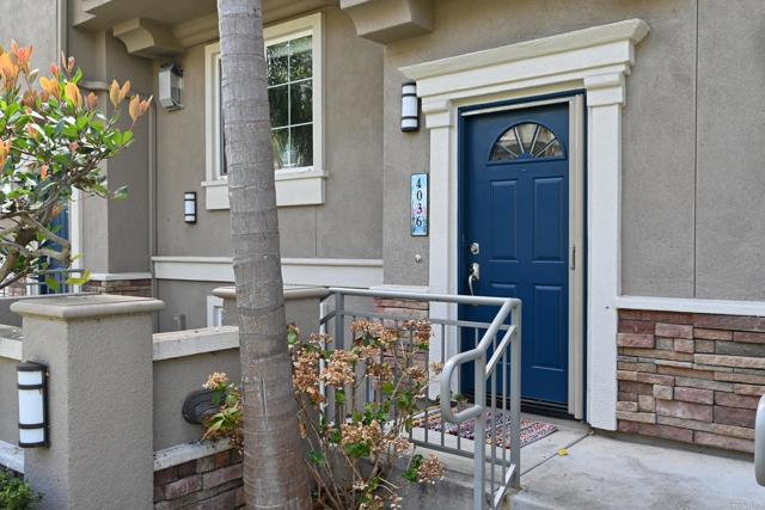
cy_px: 255
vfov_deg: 41.7
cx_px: 382
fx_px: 669
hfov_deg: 59.5
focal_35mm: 32
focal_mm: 21
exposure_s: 1/160
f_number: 6.3
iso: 250
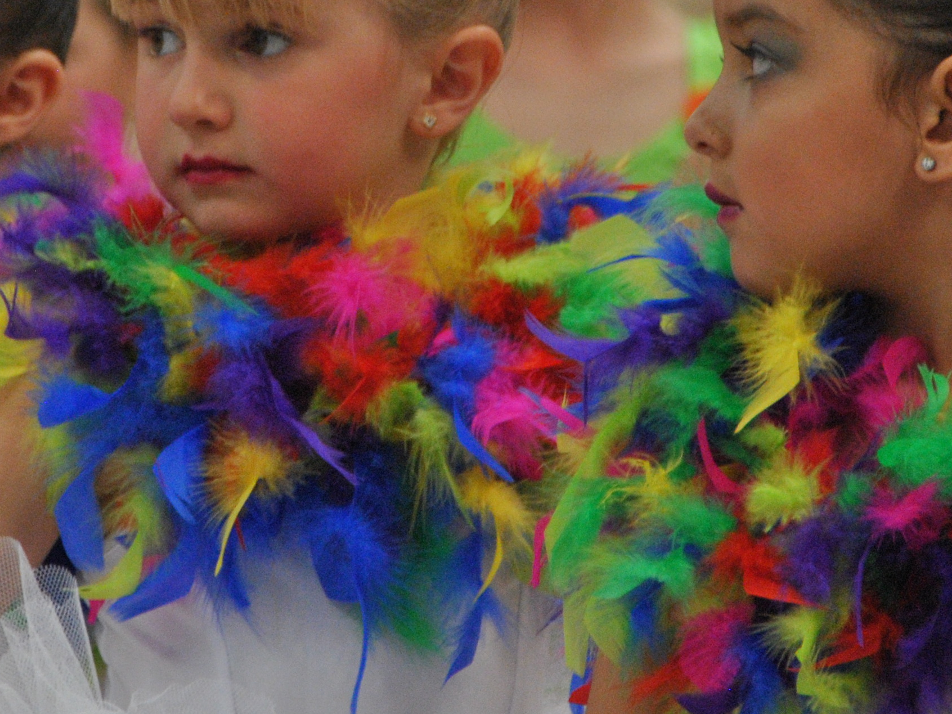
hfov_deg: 3.0
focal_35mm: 661
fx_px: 18179
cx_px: 298
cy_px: 182
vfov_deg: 2.2
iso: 800
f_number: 6.3
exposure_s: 1/160
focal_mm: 200
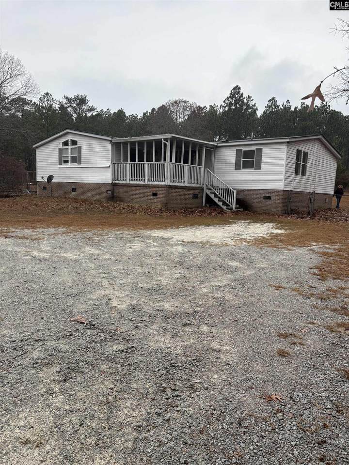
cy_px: 232
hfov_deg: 53.1
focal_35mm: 26
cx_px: 174
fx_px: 350
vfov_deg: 67.3
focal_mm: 5.96
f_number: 1.6
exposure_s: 1/724
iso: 50
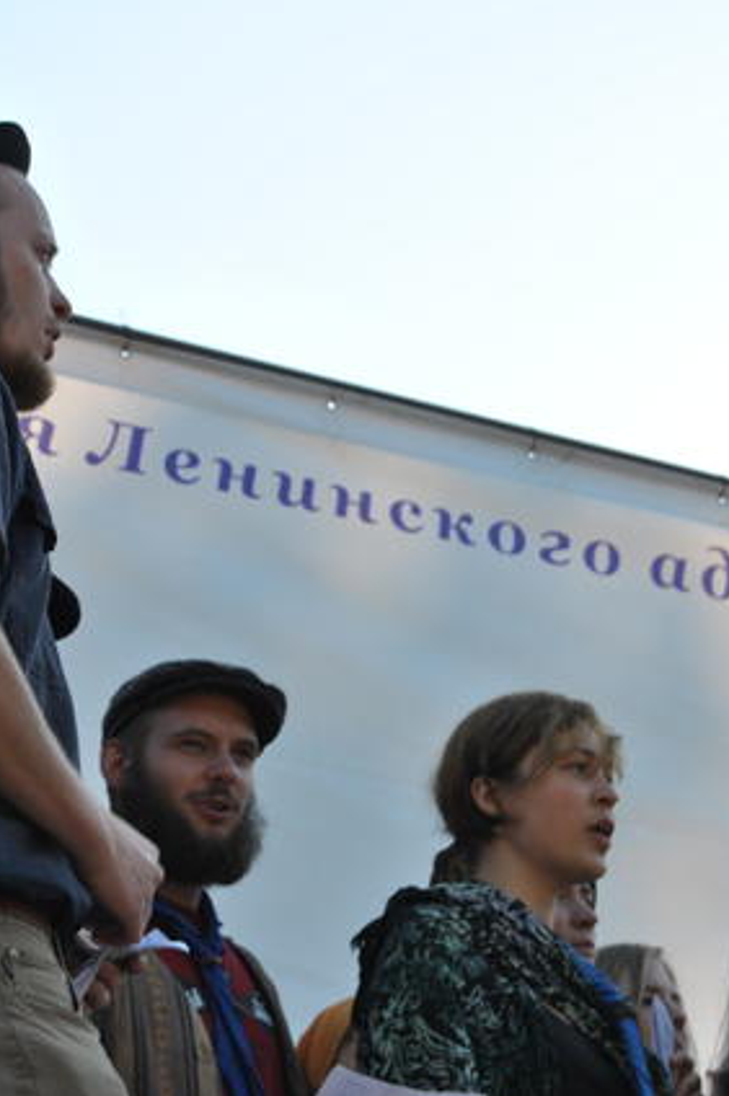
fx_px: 3795
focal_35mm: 125
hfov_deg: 11.0
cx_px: 346
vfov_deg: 16.4
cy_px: 545
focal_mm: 55
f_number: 6.3
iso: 100
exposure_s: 1/160
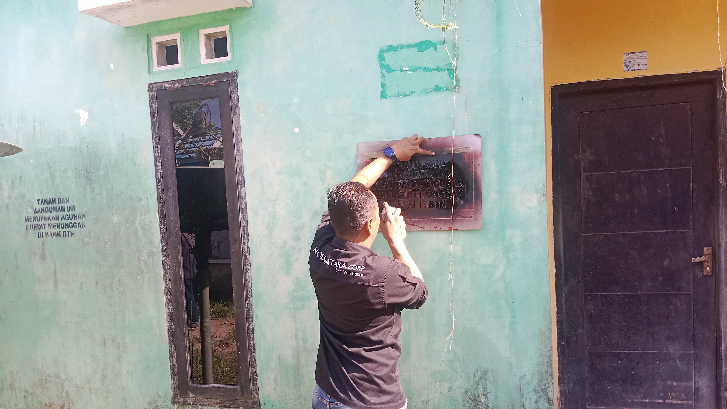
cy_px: 245
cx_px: 369
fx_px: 578
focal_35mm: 30
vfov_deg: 38.8
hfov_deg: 64.3
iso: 101
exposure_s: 1/177
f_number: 2.2
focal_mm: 3.65
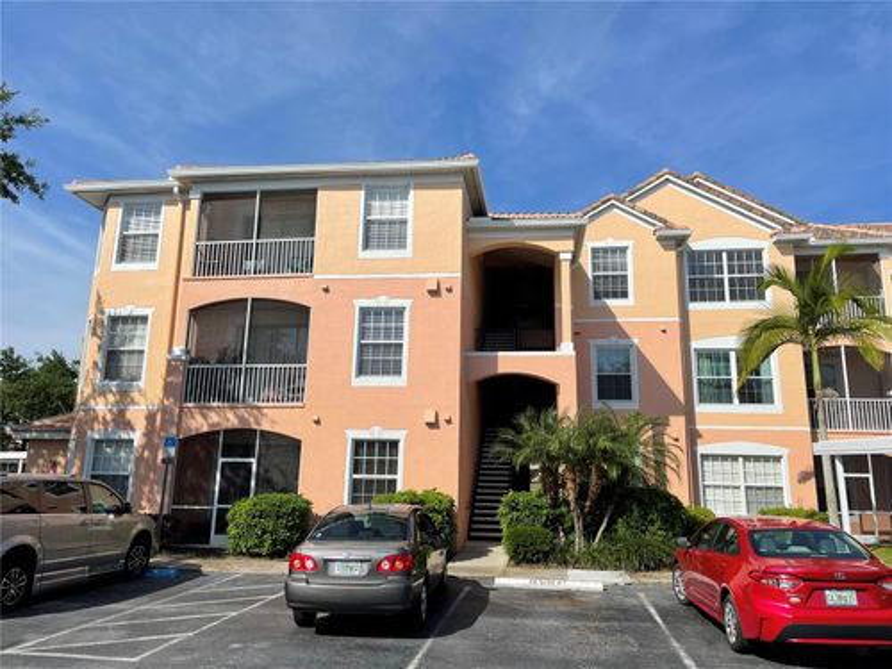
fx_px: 670
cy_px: 334
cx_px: 446
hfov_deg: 67.3
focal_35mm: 26
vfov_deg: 53.1
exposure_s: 1/5291
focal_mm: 4.2
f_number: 1.6
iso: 32
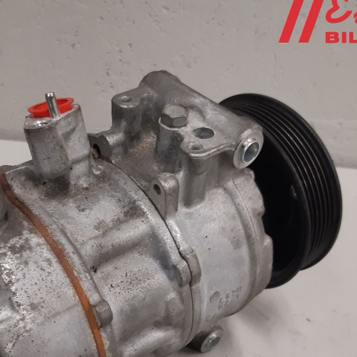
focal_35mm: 46
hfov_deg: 36.6
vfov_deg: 36.2
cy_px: 252
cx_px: 135
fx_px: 537
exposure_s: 1/50
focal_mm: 3.93
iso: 125
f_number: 1.7
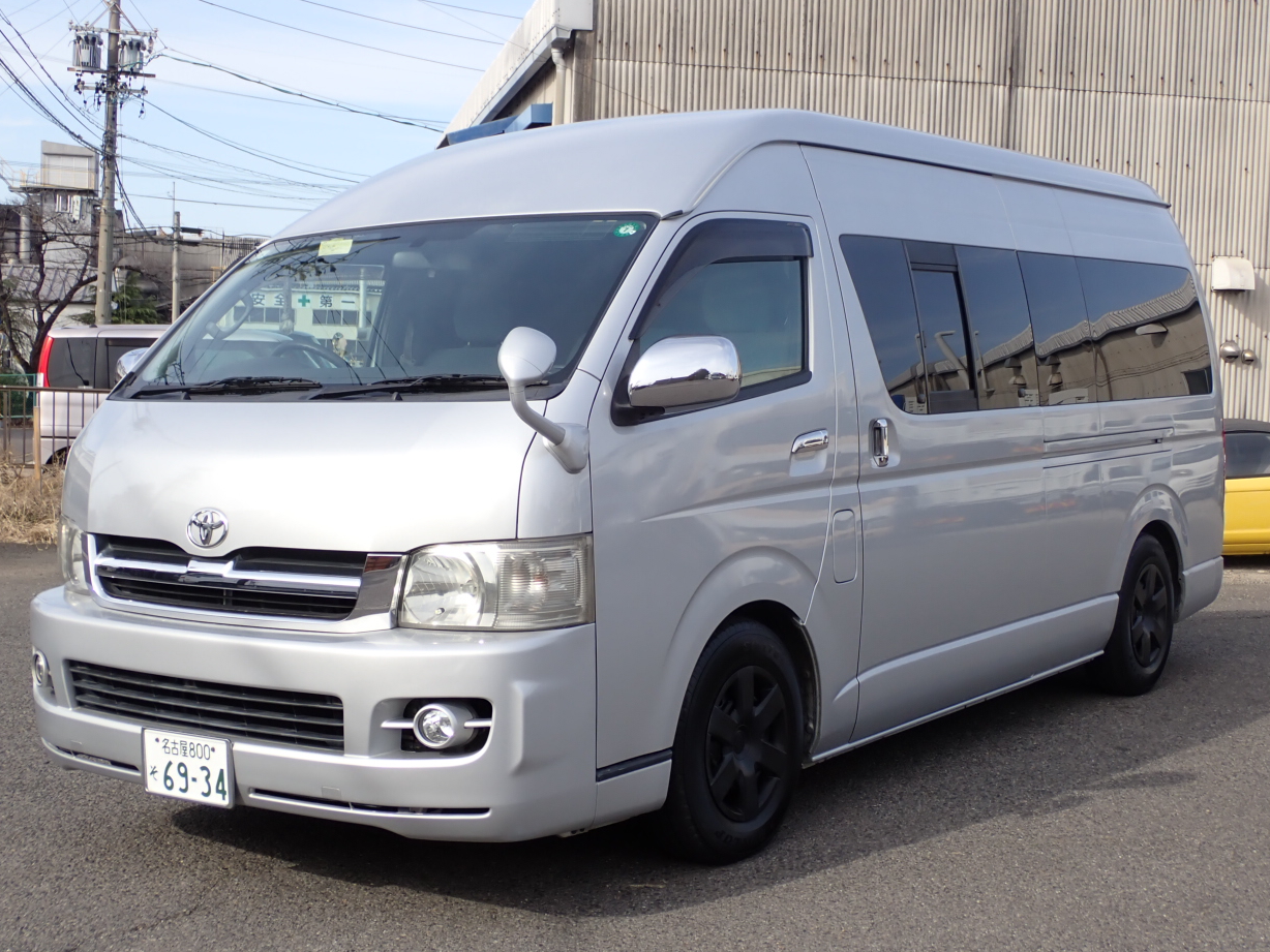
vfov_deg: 29.7
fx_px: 1798
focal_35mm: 49
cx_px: 615
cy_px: 485
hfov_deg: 38.9
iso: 100
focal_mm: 8.4
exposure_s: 1/320
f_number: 4.5
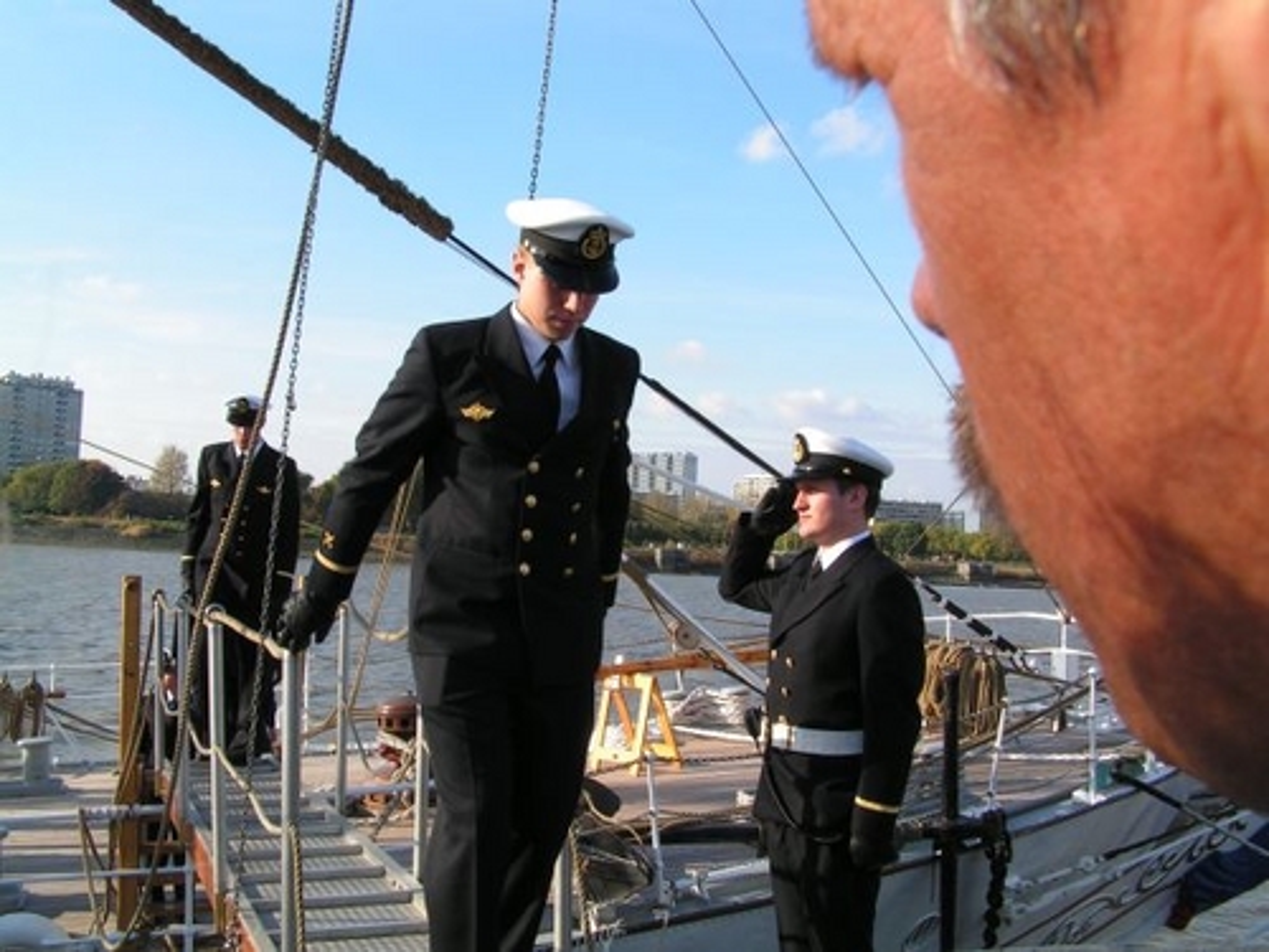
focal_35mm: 38
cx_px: 634
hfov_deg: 49.0
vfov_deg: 37.7
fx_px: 1393
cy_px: 476
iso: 50
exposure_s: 1/200
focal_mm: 6.3
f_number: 5.6
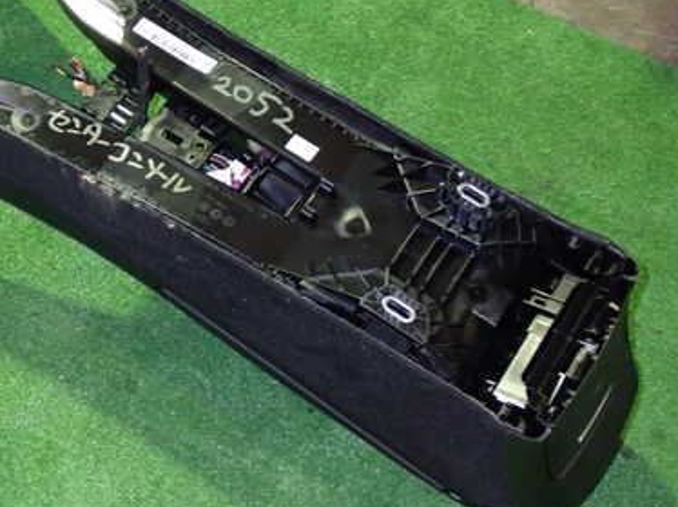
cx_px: 167
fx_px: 1194
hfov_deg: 31.1
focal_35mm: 61
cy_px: 185
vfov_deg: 23.9
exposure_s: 1/40
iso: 640
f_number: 2.7
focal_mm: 6.83
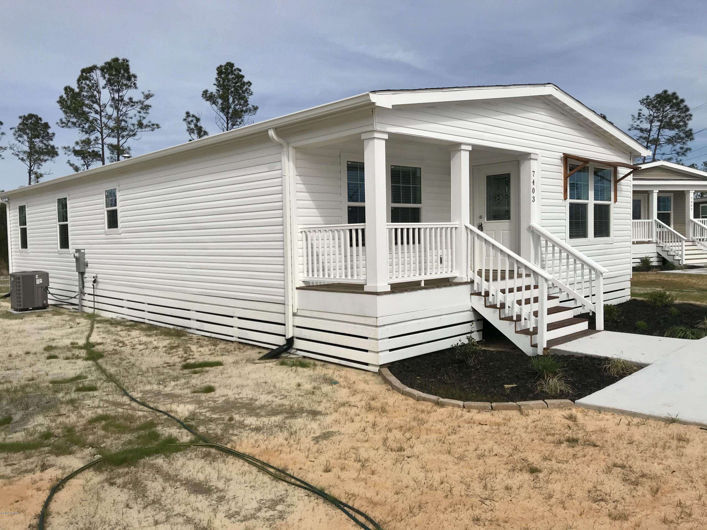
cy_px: 265
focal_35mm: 28
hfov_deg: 63.4
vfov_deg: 49.7
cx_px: 354
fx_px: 572
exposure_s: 1/5988
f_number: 1.8
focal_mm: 3.99
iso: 20
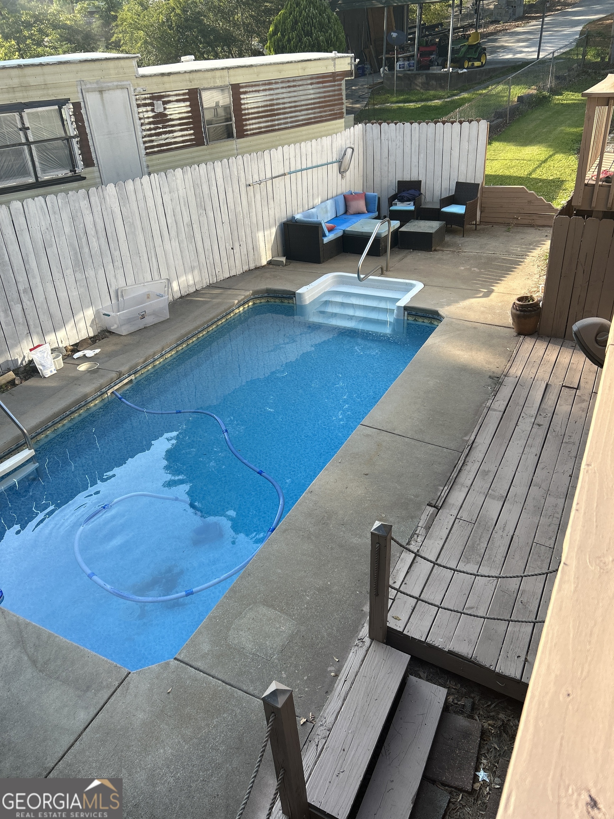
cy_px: 410
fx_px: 615
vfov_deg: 67.3
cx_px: 307
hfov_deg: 53.1
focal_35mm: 26
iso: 50
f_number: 1.5
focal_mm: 5.7
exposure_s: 1/1009
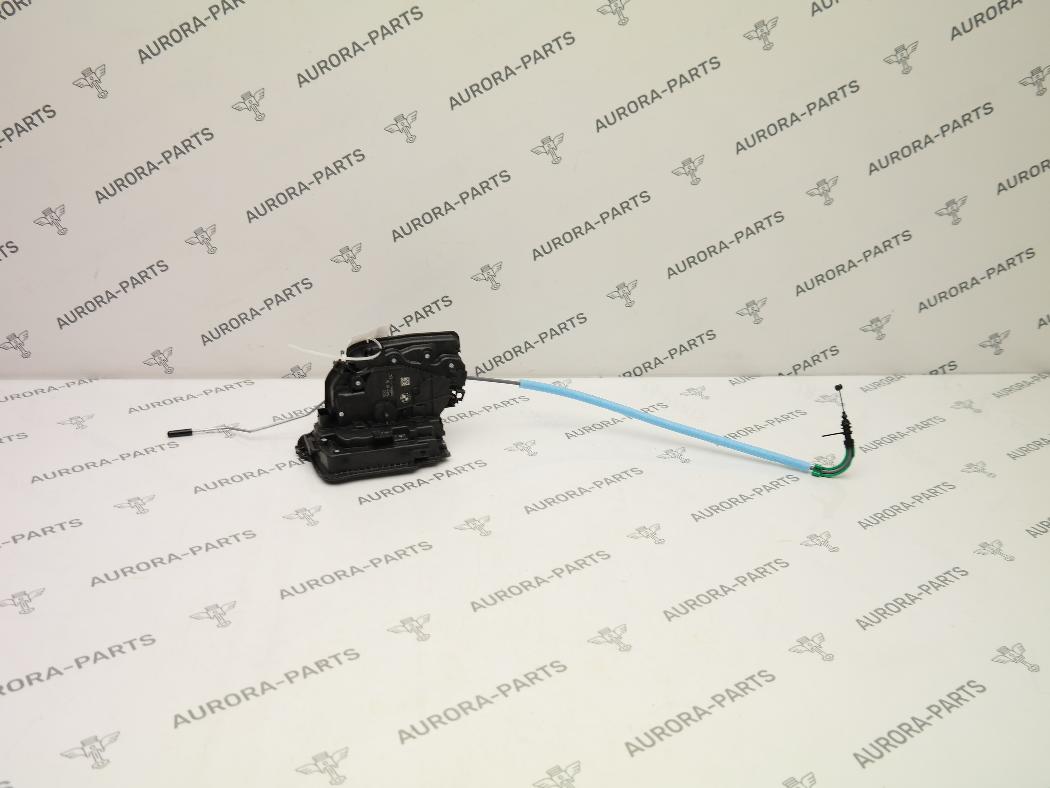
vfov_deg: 39.7
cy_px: 396
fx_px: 1092
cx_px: 516
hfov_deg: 51.4
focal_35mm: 36
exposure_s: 1/80
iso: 100
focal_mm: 22
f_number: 4
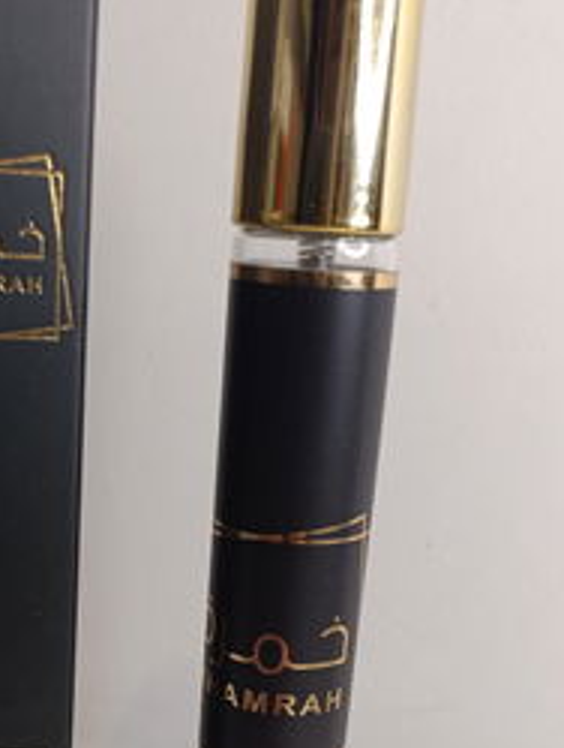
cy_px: 644
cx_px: 162
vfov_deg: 36.8
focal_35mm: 49
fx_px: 1060
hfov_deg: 29.5
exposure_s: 1/100
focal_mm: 6.14
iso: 500
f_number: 1.6
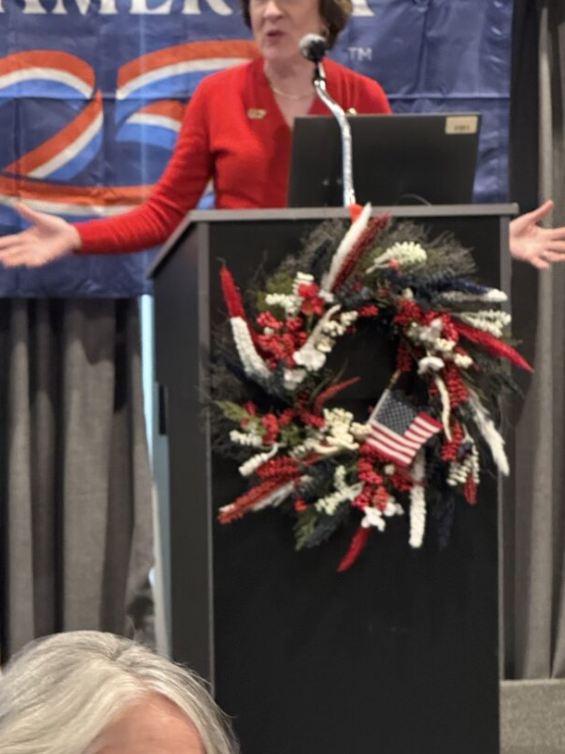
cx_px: 284
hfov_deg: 9.8
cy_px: 398
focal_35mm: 151
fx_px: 3288
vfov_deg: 13.1
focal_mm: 15.66
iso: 1250
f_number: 2.8
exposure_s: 1/30
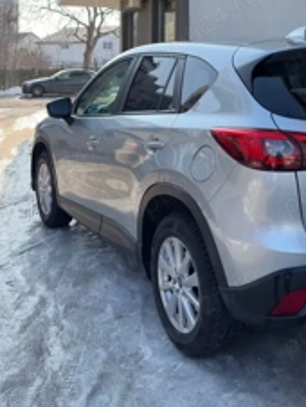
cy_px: 52
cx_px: 236
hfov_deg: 30.9
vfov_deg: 38.7
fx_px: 541
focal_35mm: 46
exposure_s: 1/1145
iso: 50
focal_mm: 5.96
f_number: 1.6
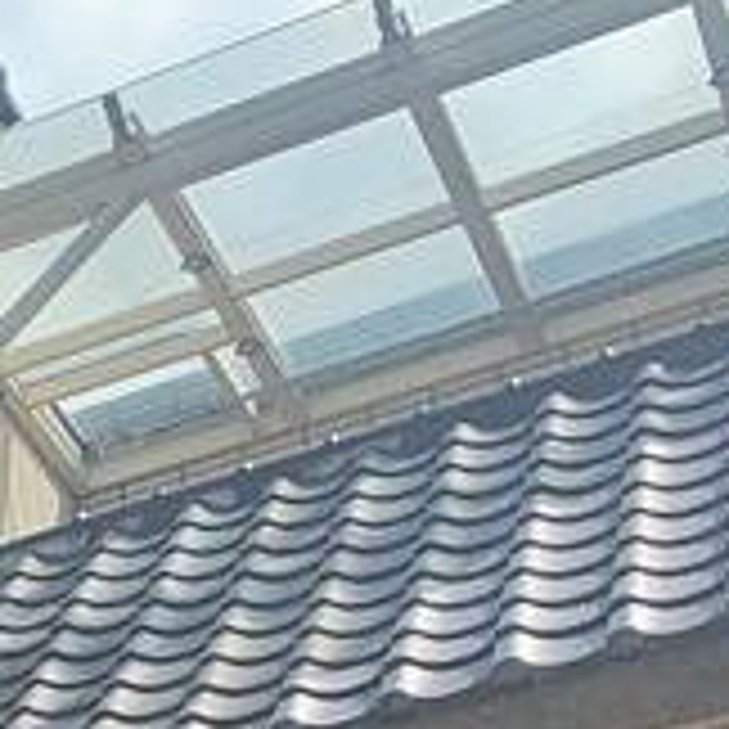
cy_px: 1422
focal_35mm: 136
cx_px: -1080
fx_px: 3240
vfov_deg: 11.6
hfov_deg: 10.7
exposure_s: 1/1447
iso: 25
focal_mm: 4.25
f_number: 1.8
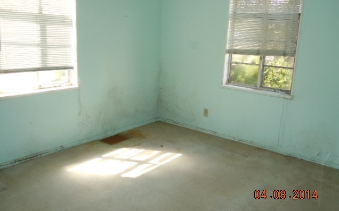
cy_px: 96
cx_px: 169
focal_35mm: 32
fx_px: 296
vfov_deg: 39.4
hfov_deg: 59.7
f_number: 3.5
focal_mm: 5.4
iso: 200
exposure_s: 1/80
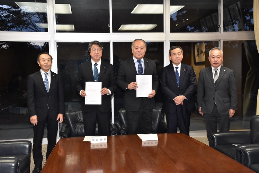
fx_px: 324
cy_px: 86
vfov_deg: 29.9
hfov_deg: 43.6
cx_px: 130
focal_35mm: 45
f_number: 8
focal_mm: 30
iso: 1600
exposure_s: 1/60
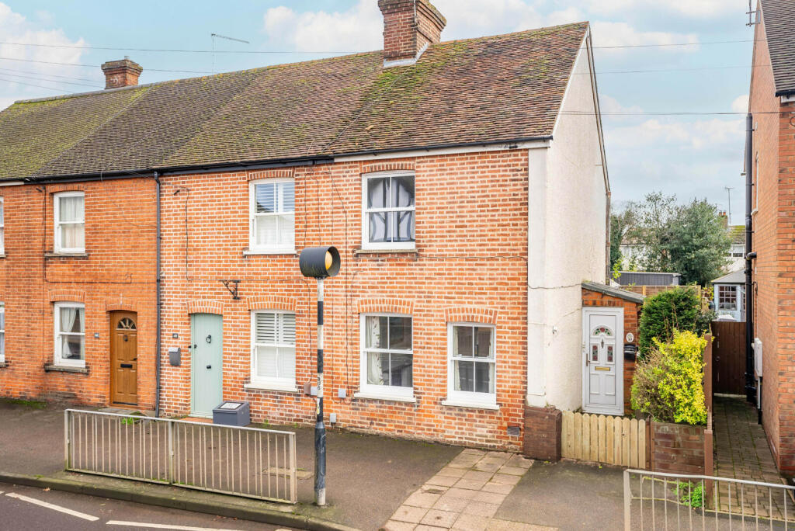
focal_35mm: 30
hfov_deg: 61.9
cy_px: 266
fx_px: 663
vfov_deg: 43.7
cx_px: 398
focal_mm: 30
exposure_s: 1/100
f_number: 5
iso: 80
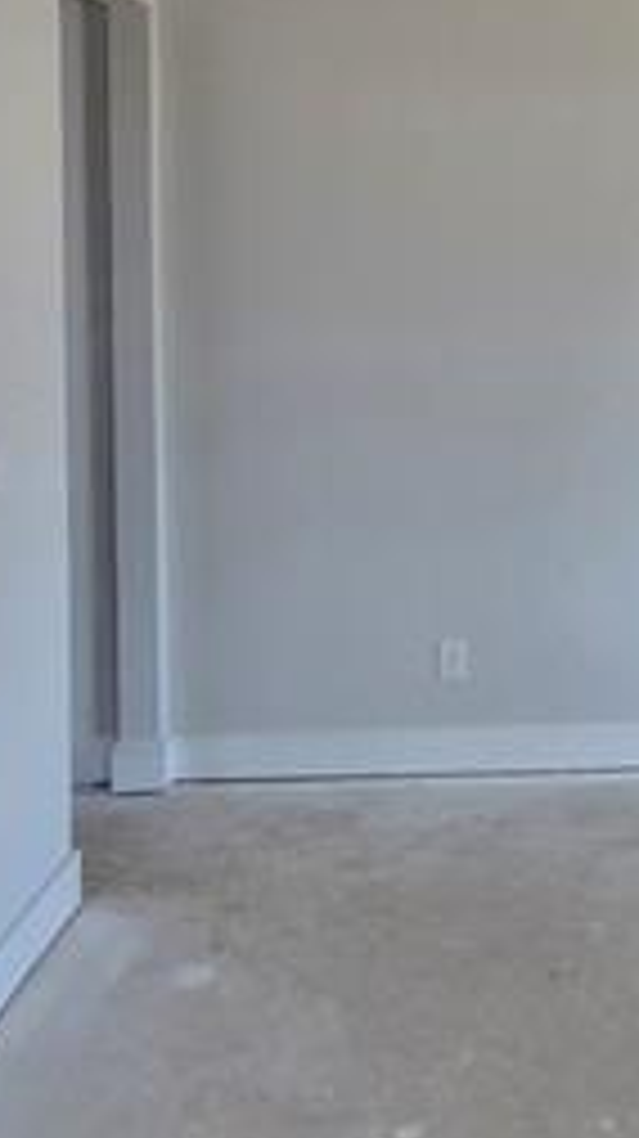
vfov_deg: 46.0
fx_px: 1297
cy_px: 310
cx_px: 729
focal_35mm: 43
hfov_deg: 25.4
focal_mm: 2.2
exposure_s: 1/120
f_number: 2.2
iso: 50
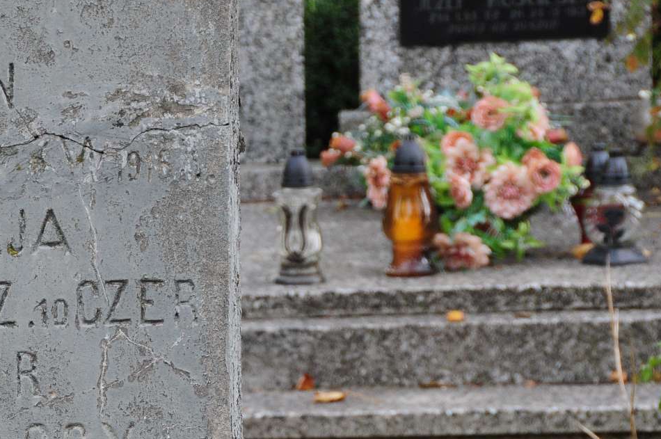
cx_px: -60
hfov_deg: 8.6
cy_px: 346
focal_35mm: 237
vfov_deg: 5.8
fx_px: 4346
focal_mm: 70
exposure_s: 1/250
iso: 500
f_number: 7.1
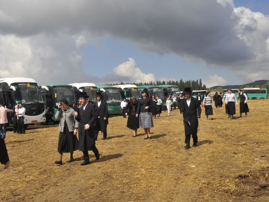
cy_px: 102
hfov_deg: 45.7
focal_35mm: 41
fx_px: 319
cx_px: 119
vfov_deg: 35.1
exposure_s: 1/250
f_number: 16
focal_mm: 24
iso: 250
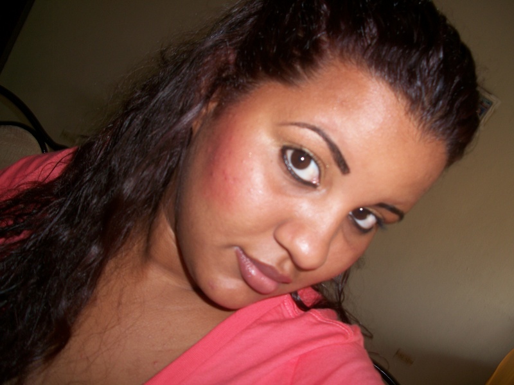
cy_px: 192
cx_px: 257
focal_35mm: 35
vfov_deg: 40.7
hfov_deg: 52.6
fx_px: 520
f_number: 3.1
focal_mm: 6.3
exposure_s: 1/30
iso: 80
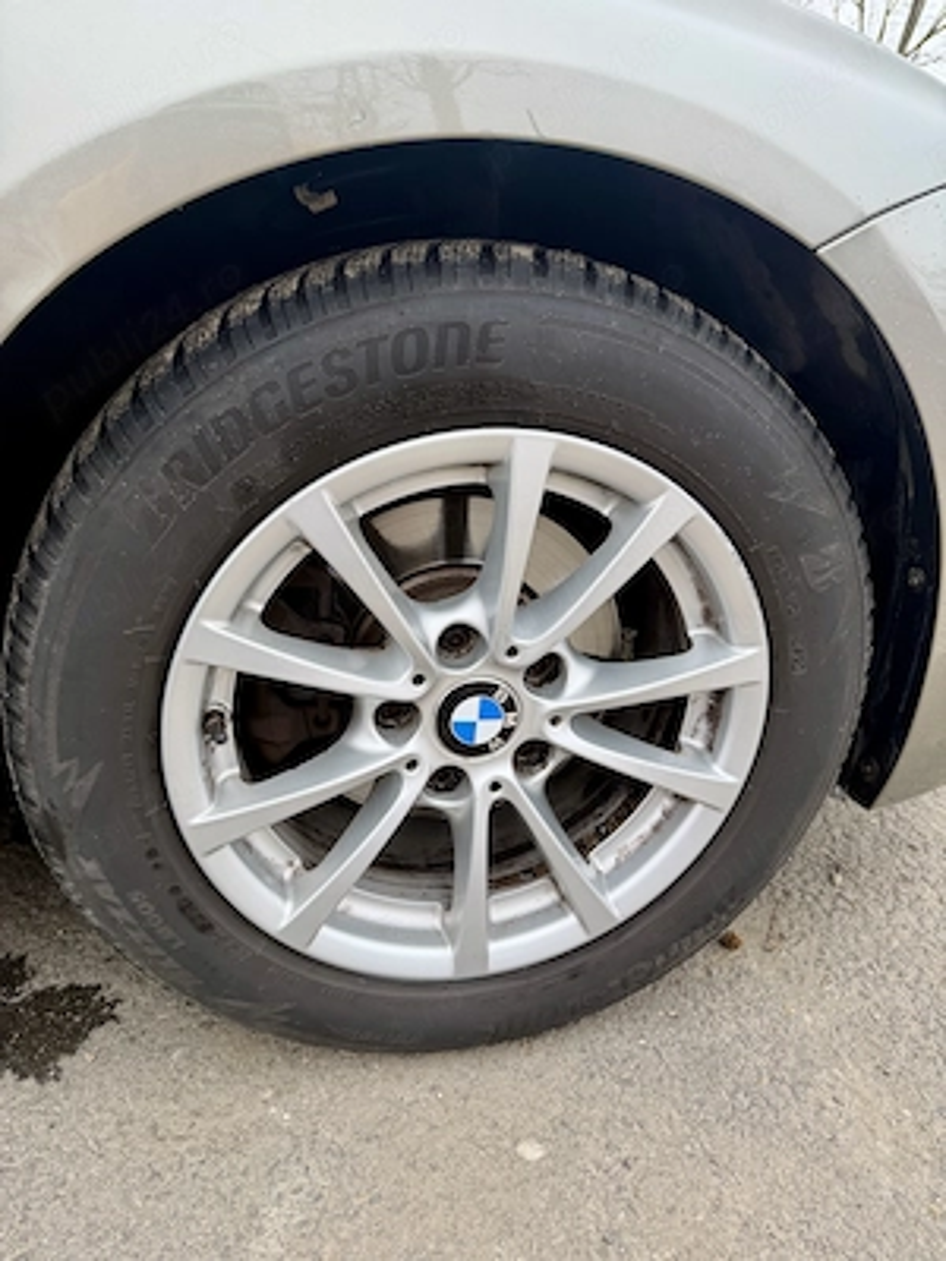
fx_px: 875
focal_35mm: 24
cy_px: 630
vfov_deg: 71.6
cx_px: 473
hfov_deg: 56.8
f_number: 1.78
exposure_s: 1/401
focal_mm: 6.76
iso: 80
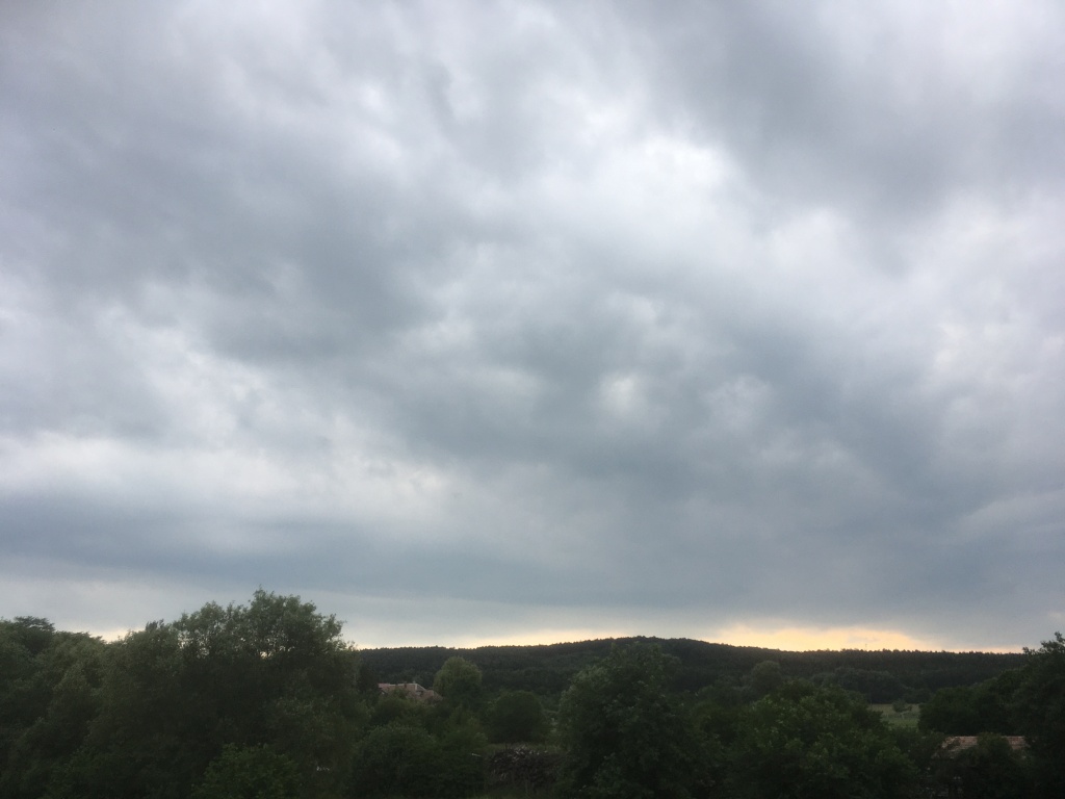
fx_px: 892
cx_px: 532
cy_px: 400
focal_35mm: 29
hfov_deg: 61.7
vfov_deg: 48.2
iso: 25
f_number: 2.2
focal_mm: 4.15
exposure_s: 1/601
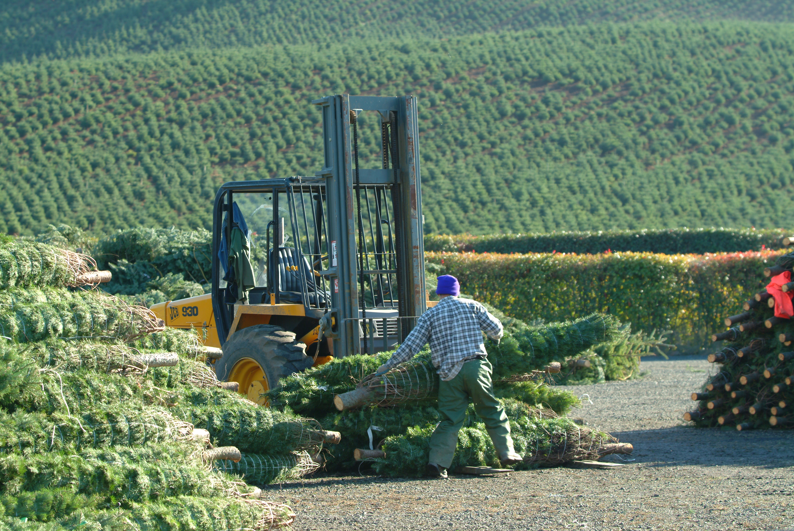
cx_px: 397
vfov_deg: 10.1
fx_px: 3014
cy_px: 266
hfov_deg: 15.0
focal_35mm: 136
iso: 100
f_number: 3.3
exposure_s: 1/180
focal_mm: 91
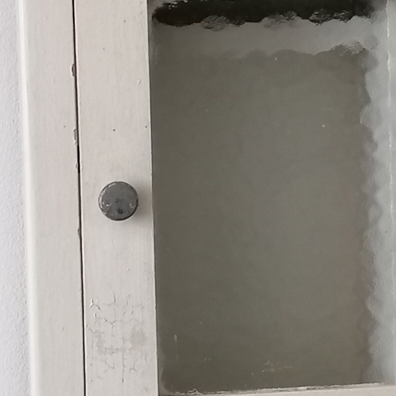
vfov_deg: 10.8
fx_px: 2084
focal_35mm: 161
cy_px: 140
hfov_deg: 10.8
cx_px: 327
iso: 200
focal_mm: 4.75
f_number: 1.8
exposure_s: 1/36
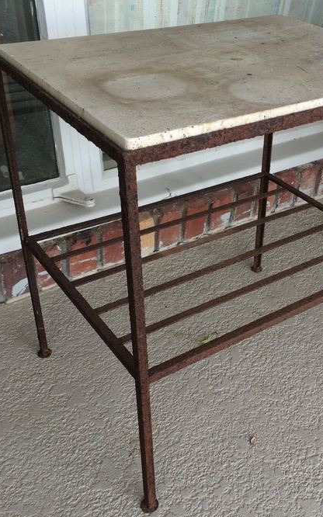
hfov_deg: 29.5
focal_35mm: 43
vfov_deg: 46.2
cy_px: 260
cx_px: 234
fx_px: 606
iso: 40
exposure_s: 1/60
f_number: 2.2
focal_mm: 4.12
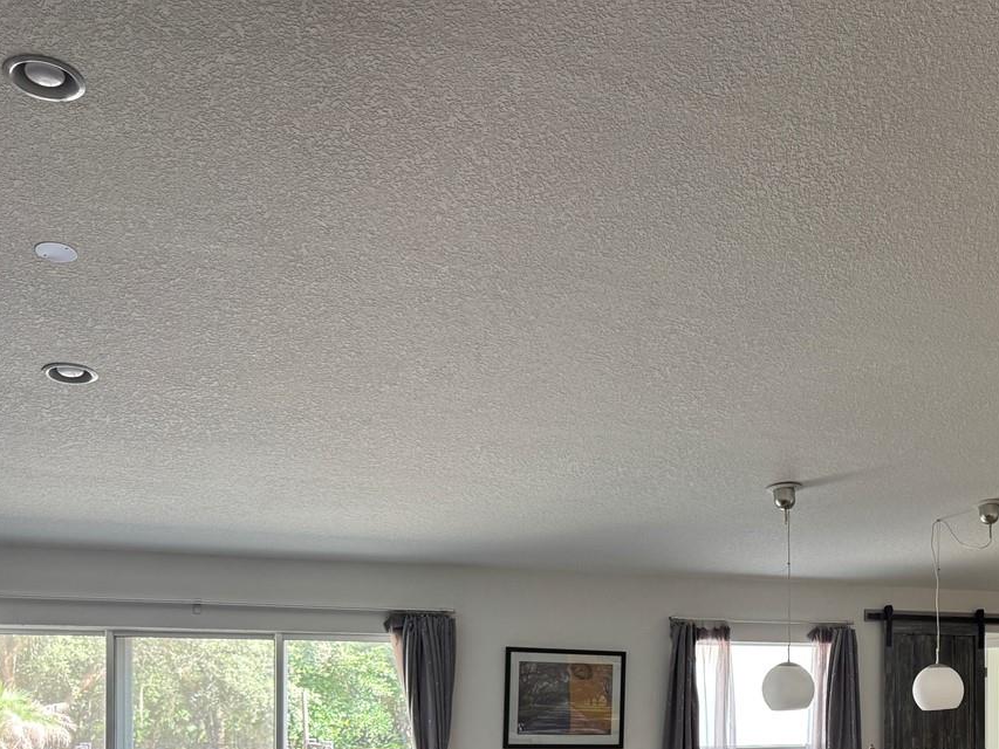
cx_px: 819
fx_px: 1299
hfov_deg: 40.1
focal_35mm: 45
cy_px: 682
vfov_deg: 30.7
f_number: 1.78
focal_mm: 6.76
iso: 200
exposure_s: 1/111
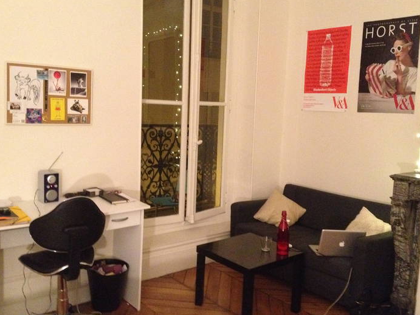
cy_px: 162
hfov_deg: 46.8
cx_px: 225
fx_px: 485
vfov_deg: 35.9
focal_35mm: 40
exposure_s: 1/15
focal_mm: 4.28
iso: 800
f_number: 2.4
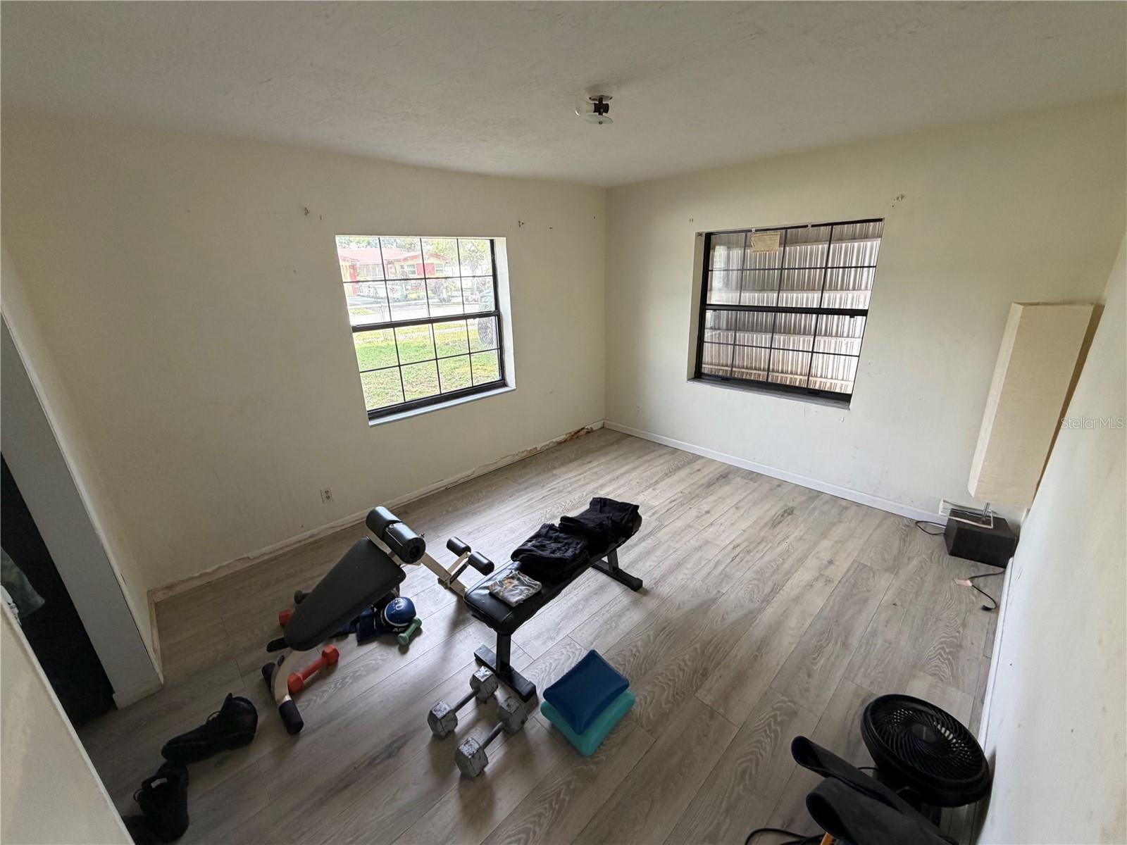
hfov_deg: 102.1
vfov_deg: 85.7
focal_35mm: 14
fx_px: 456
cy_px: 422
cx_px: 564
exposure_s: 1/121
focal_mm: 2.22
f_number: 2.2
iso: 250
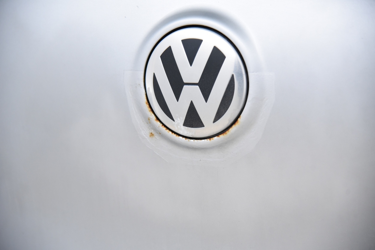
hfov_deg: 23.6
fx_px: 896
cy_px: 125
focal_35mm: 86
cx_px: 188
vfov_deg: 15.9
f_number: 4
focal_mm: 86
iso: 4000
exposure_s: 1/200
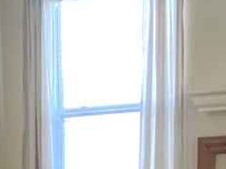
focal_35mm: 172
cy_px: 422
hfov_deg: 11.0
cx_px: -131
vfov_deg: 7.9
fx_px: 1122
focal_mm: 3
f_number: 1.8
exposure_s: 1/60
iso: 80
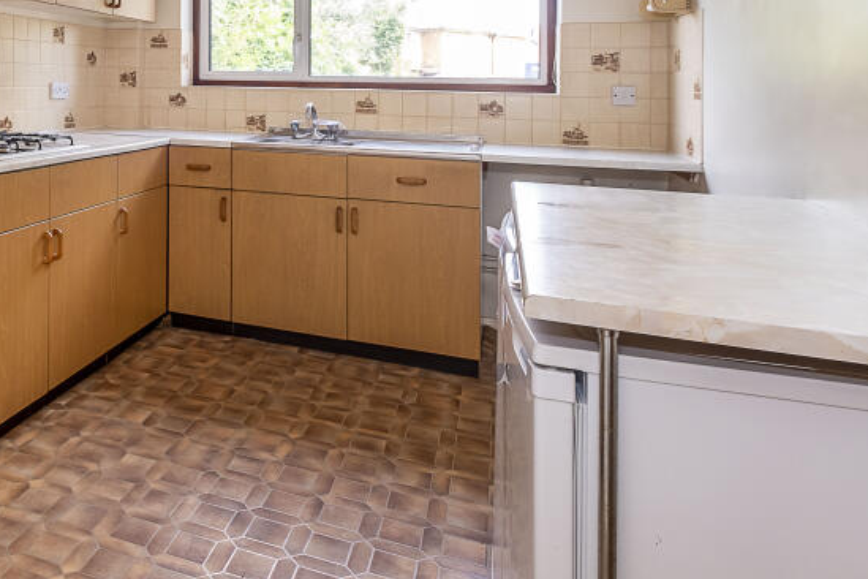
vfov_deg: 44.0
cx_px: 183
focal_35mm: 28
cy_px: 108
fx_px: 675
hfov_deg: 60.6
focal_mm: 10
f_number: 7.1
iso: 500
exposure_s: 1/30
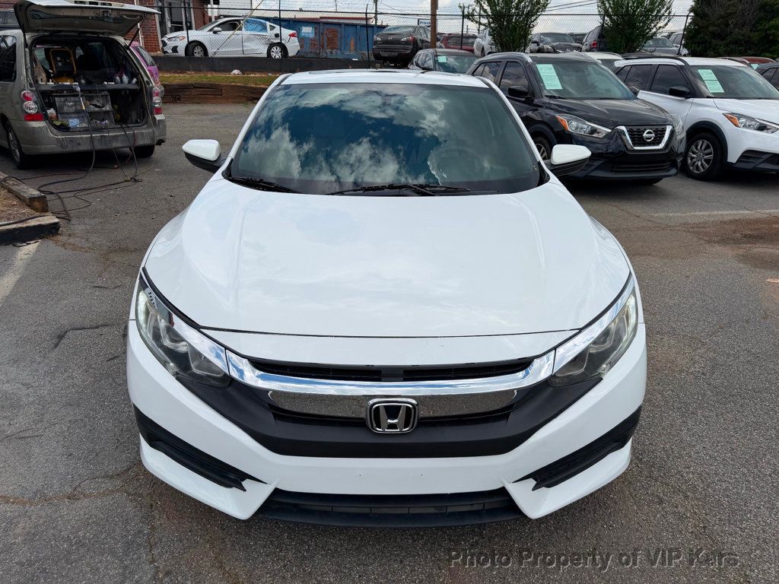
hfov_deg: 71.6
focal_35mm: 24
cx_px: 390
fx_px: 540
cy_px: 292
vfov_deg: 56.8
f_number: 1.78
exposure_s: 1/6173
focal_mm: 6.76
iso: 80
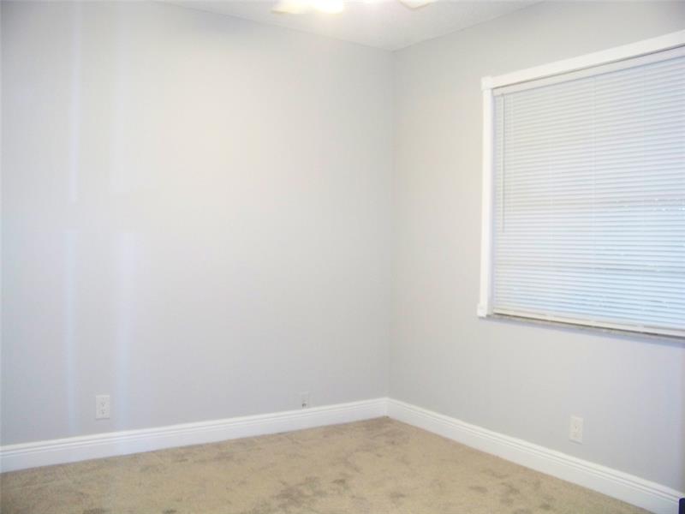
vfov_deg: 42.9
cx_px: 342
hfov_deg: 55.4
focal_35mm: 33
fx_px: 653
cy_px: 257
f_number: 2.8
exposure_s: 1/30
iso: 320
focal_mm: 5.85
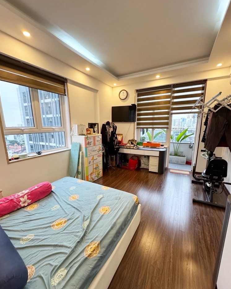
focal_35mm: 15
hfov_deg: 84.0
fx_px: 128
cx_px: 114
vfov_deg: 96.7
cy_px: 151
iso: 320
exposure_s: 1/100
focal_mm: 2.22
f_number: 2.2
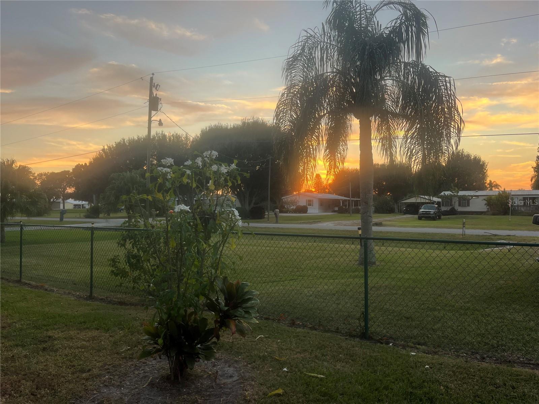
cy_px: 202
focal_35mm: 26
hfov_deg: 67.3
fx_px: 405
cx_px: 270
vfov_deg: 53.1
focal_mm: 5.1
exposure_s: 1/154
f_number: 1.6
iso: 40
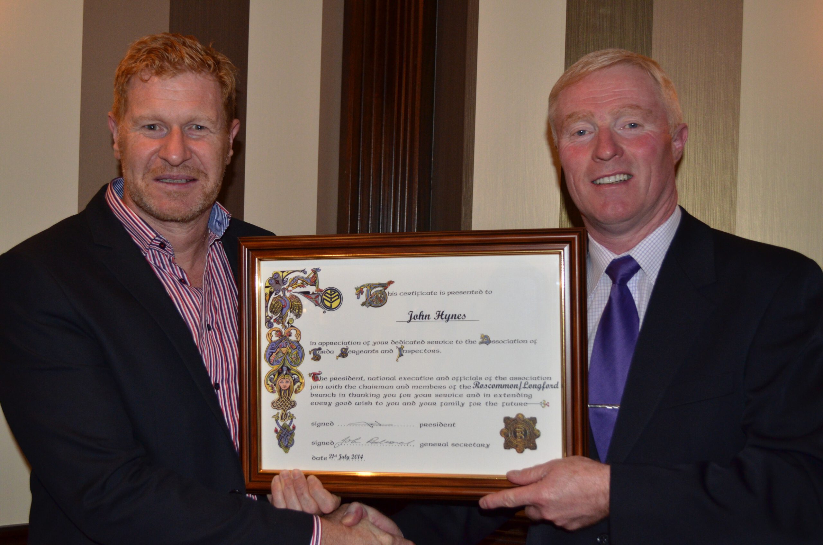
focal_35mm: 44
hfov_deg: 45.0
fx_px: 992
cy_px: 272
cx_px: 412
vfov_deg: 30.7
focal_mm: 29
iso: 800
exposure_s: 1/60
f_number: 4.5
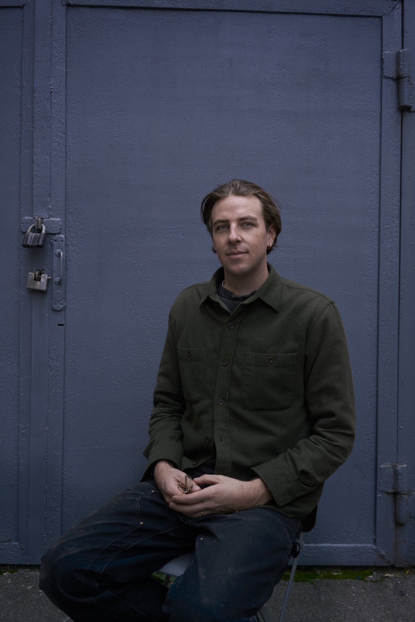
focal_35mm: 35
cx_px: 208
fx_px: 605
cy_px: 311
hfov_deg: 37.9
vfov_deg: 54.4
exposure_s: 1/100
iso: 400
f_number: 5.6
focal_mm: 35
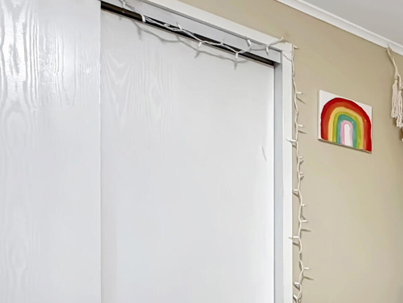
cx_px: 522
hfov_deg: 30.7
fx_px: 571
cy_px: 326
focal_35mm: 49
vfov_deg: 27.4
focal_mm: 2.22
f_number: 2.2
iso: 250
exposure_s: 1/60
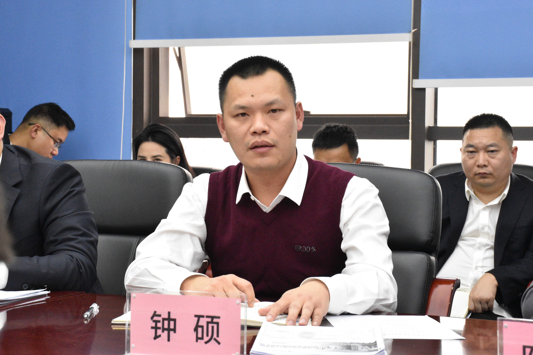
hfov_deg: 28.1
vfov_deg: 18.9
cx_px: 266
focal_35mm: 72
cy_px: 178
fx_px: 1066
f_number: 9
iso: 4000
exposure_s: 1/100
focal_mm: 48
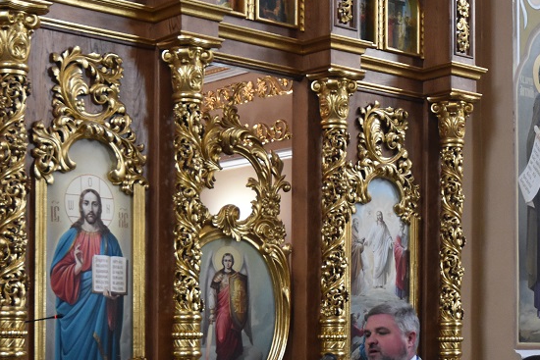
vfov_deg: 16.7
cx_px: 265
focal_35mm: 81
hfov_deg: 25.1
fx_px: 1214
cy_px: 303
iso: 2000
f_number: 3.8
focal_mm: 29
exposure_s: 1/125
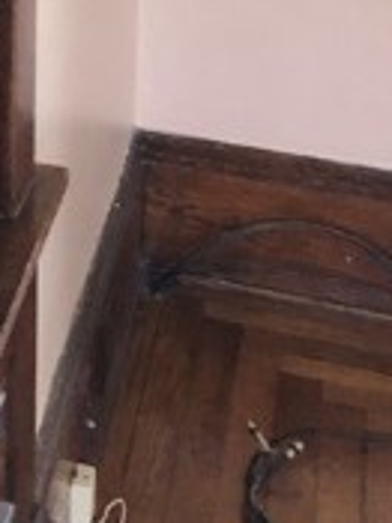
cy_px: -406
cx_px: -446
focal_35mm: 123
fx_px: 1859
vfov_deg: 14.2
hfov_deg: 10.8
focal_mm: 3.99
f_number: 1.8
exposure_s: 1/13
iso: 100
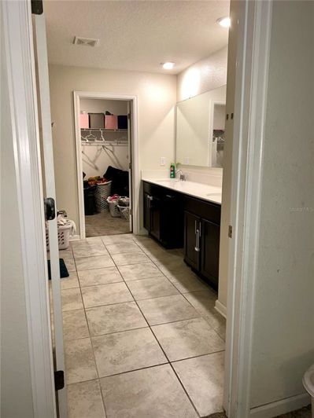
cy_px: 209
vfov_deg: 67.3
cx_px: 157
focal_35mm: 26
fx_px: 314
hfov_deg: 53.1
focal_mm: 5.7
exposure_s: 1/30
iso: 50
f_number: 1.5
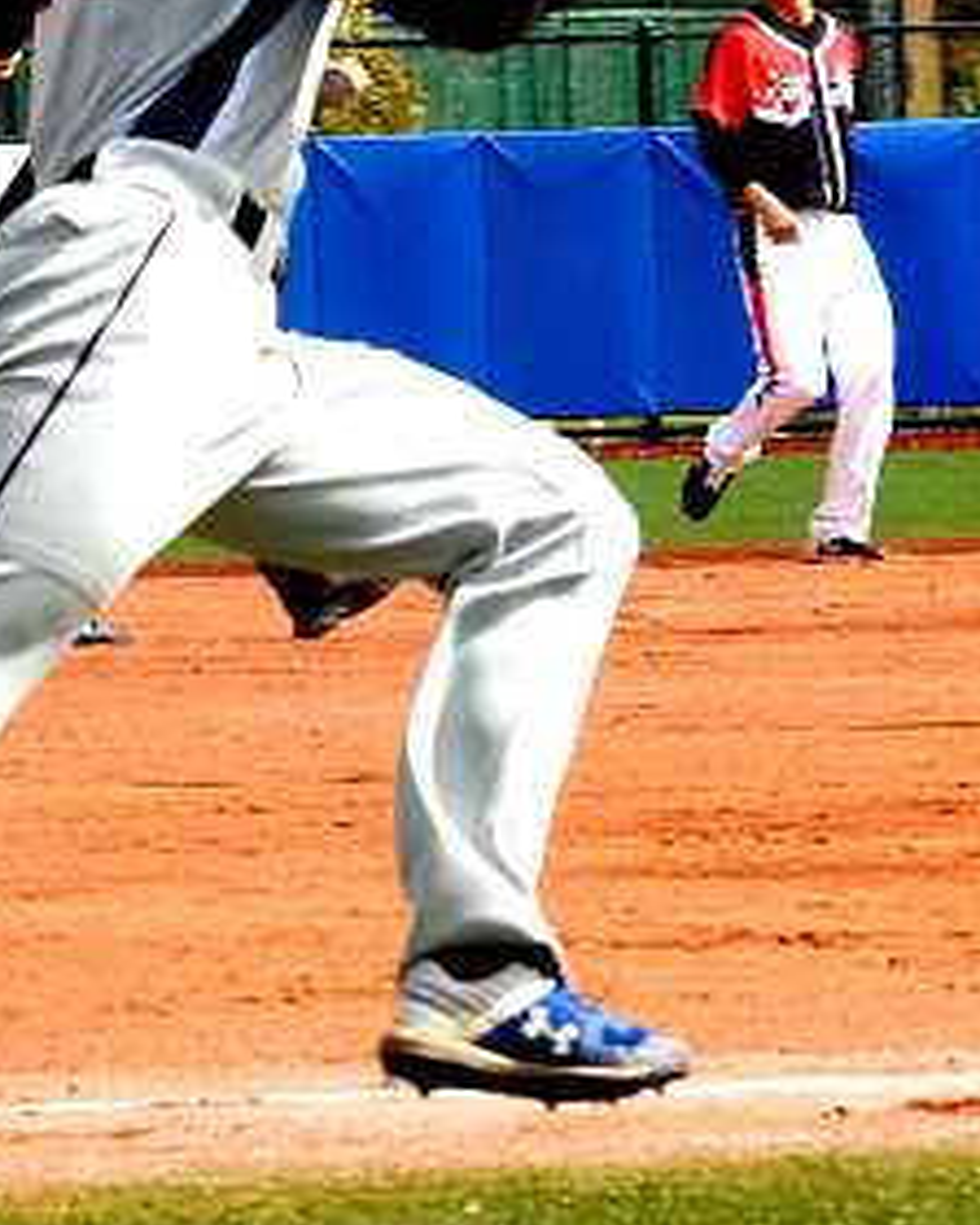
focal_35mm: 524
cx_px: 359
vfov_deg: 3.7
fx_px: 18998
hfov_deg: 3.0
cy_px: -510
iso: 1600
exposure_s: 1/1000
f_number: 16
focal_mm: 130
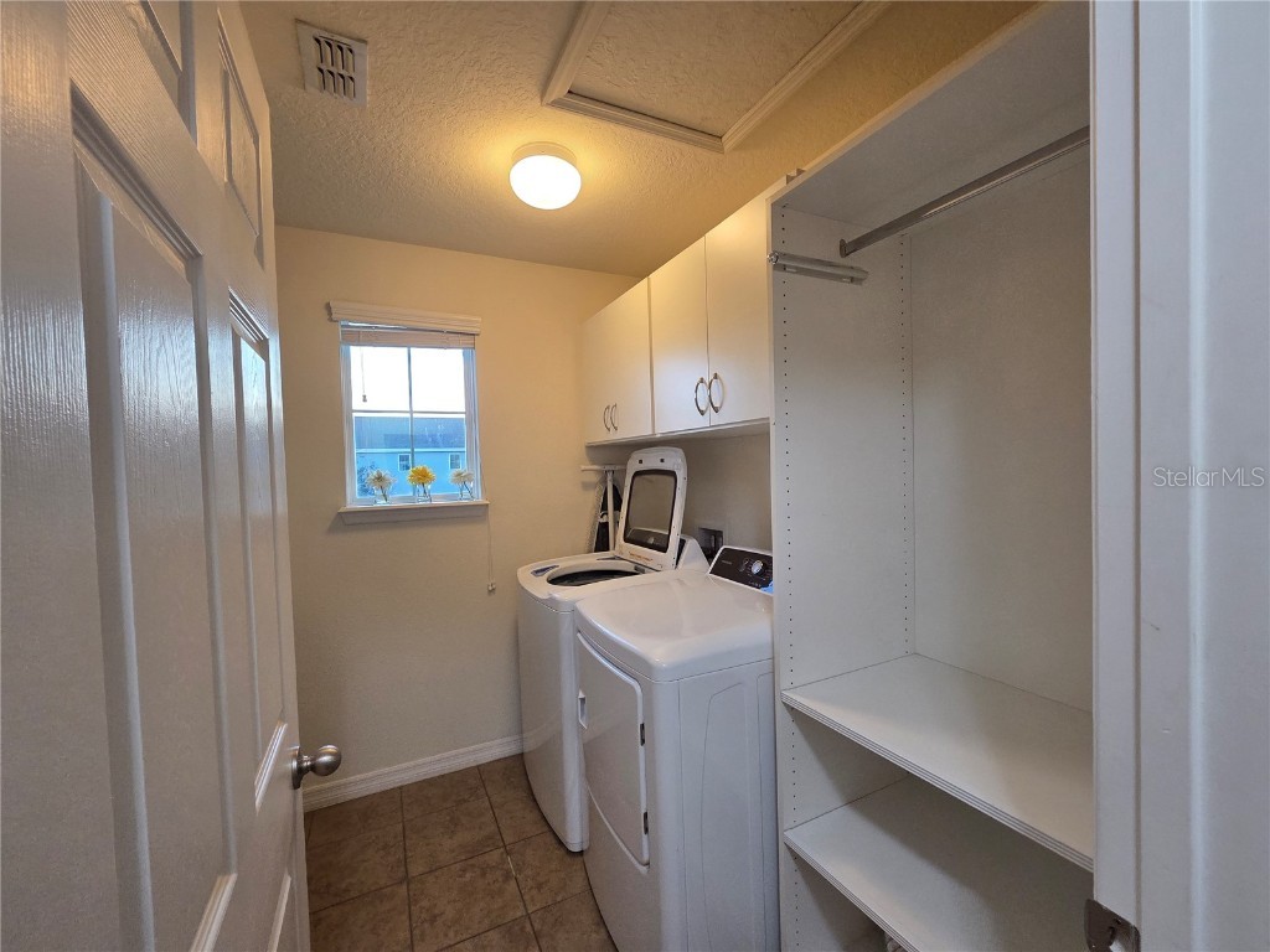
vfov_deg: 89.9
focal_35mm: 13
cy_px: 476
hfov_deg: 106.2
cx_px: 635
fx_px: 477
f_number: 2.2
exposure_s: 1/120
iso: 250
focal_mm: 2.2
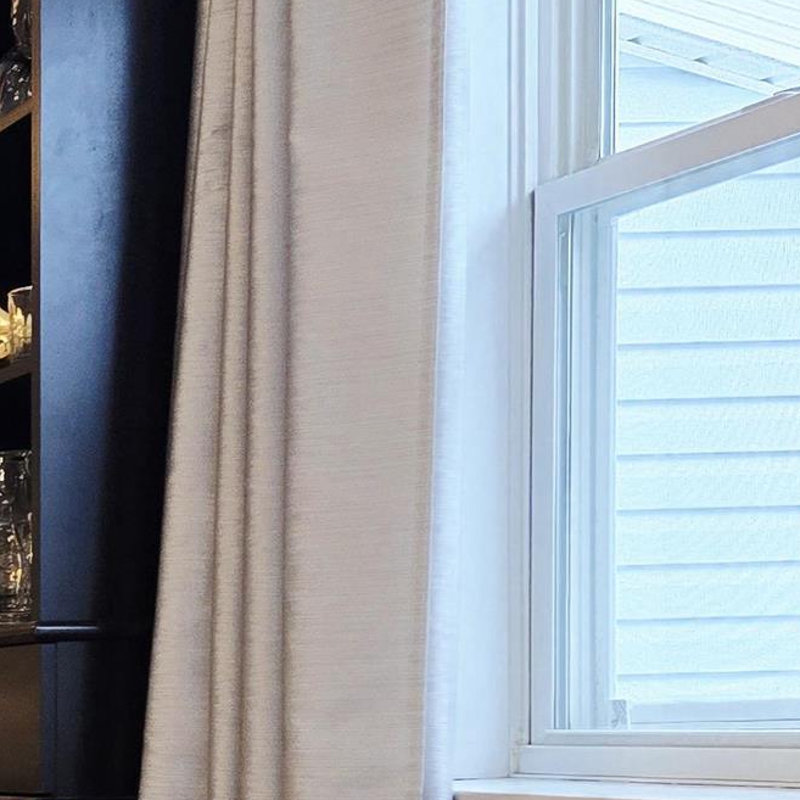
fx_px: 2484
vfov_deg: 17.8
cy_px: 827
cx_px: -956
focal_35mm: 95
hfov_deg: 14.2
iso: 500
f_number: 1.7
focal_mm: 6.3
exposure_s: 1/120
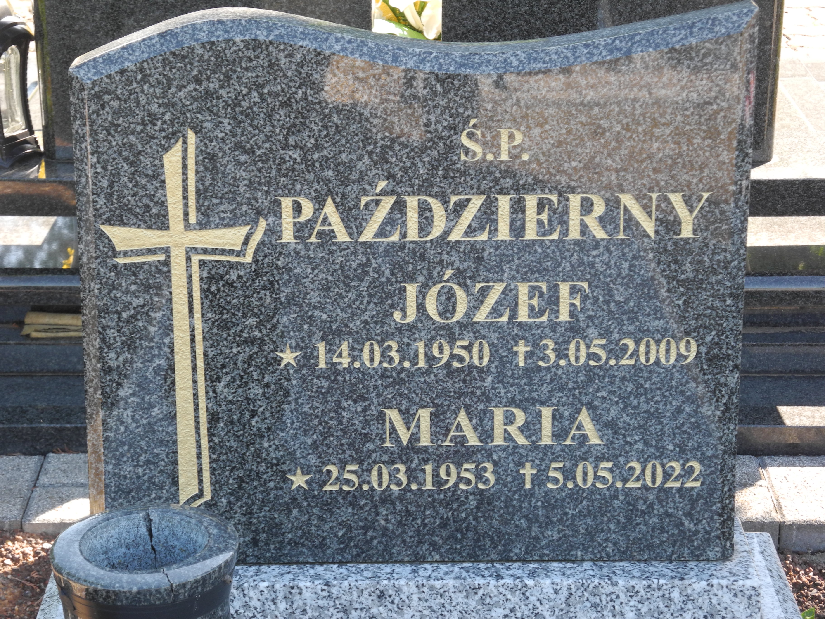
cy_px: 310
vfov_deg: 15.7
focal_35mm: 94
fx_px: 2240
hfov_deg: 20.9
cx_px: 412
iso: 100
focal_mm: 20.1
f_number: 4.5
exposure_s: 1/80
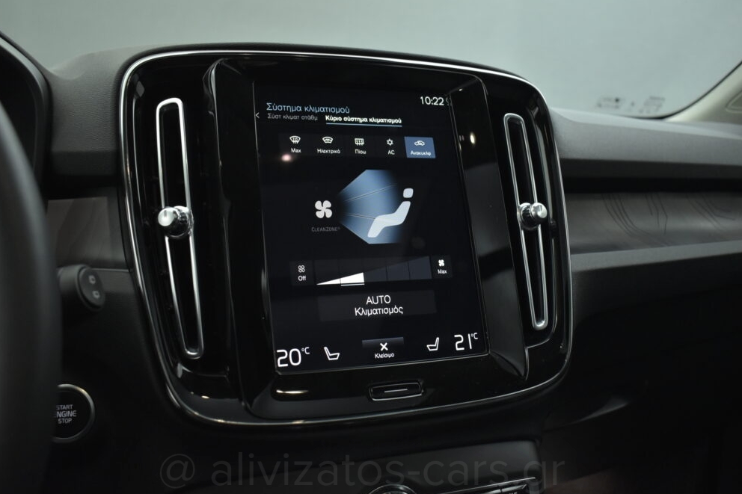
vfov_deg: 42.3
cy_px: 253
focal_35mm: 31
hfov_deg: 60.3
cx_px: 361
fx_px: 639
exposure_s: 1/100
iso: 1600
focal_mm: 20
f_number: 3.8
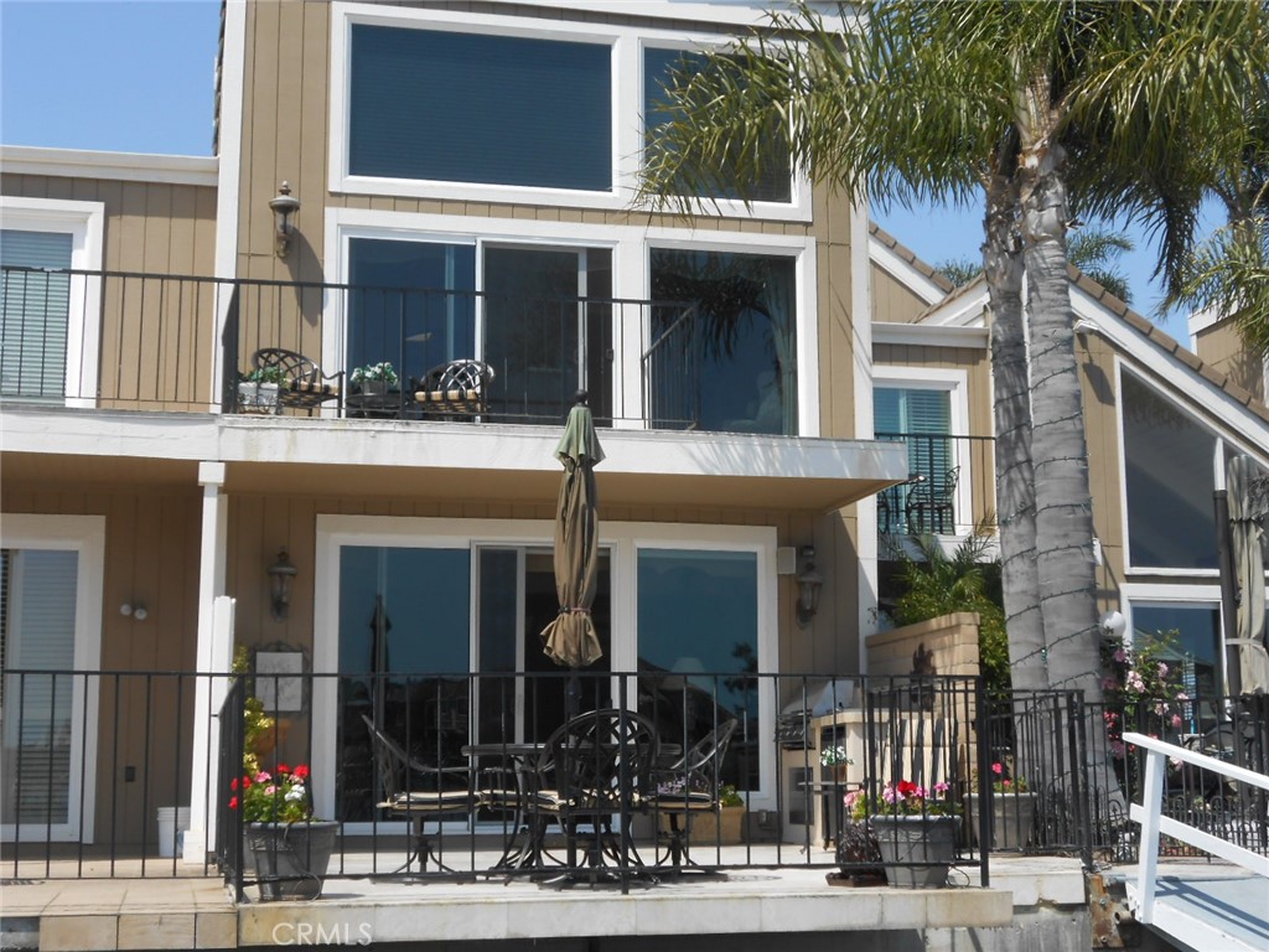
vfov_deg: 26.1
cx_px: 634
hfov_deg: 34.3
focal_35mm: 56
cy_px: 476
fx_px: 2053
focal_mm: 10
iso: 80
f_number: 5.2
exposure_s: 1/640
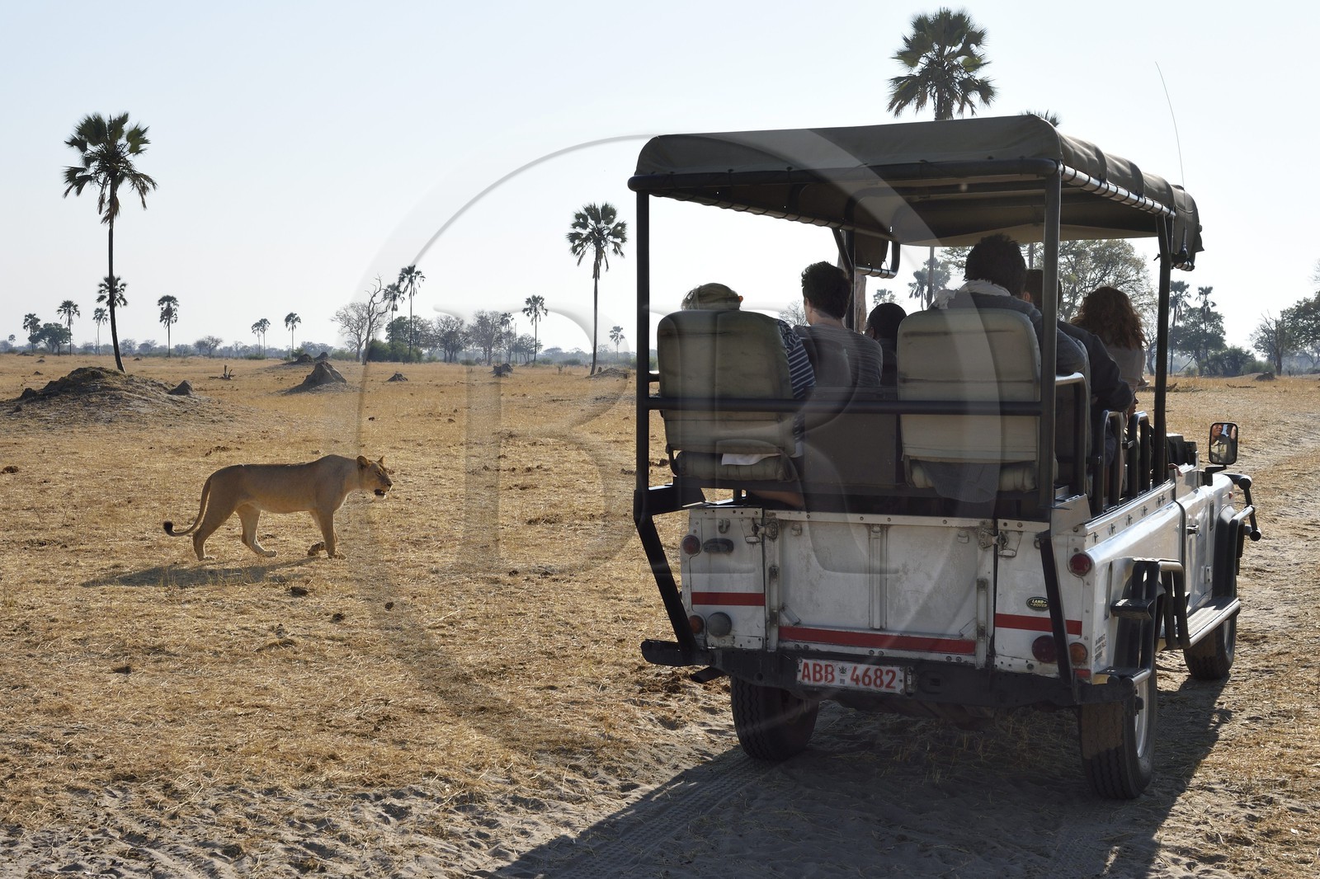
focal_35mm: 45
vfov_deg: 29.9
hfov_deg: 43.6
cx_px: 660
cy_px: 440
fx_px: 1650
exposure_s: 1/640
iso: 400
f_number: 11
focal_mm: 45
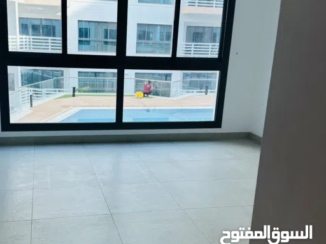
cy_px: 133
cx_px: 124
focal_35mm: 30
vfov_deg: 46.7
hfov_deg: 59.3
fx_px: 283
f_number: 1.78
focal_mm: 6.86
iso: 64
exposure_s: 1/139
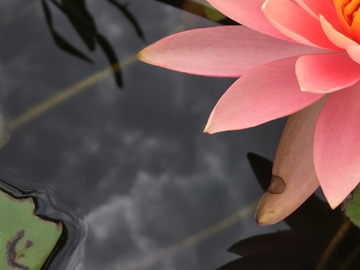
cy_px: 27
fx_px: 718
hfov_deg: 27.5
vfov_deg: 20.9
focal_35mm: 69
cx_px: 293
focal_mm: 4.15
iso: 25
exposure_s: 1/686
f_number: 2.2
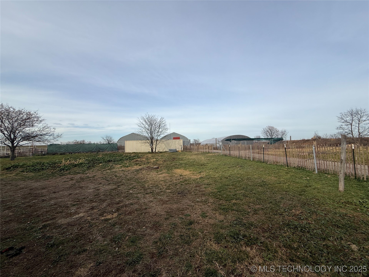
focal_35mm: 14
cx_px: 184
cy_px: 138
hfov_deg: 102.1
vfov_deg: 85.7
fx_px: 149
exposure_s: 1/1698
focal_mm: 2.22
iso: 50
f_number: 2.2
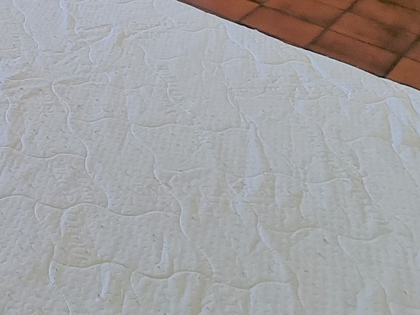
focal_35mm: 54
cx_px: -214
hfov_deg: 26.0
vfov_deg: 17.7
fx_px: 655
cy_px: -333
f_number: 2.2
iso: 50
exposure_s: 1/111
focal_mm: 2.2
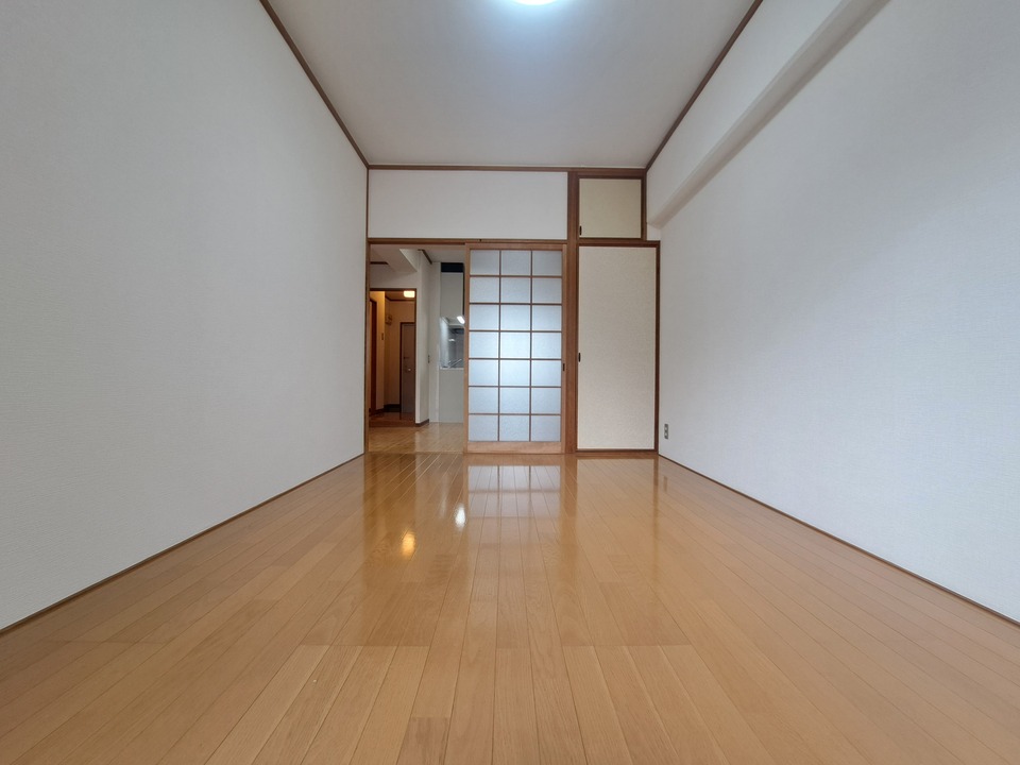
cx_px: 510
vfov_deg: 89.9
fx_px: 383
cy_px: 382
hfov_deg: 106.2
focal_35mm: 13
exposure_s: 1/50
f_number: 2.2
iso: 125
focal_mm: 1.74
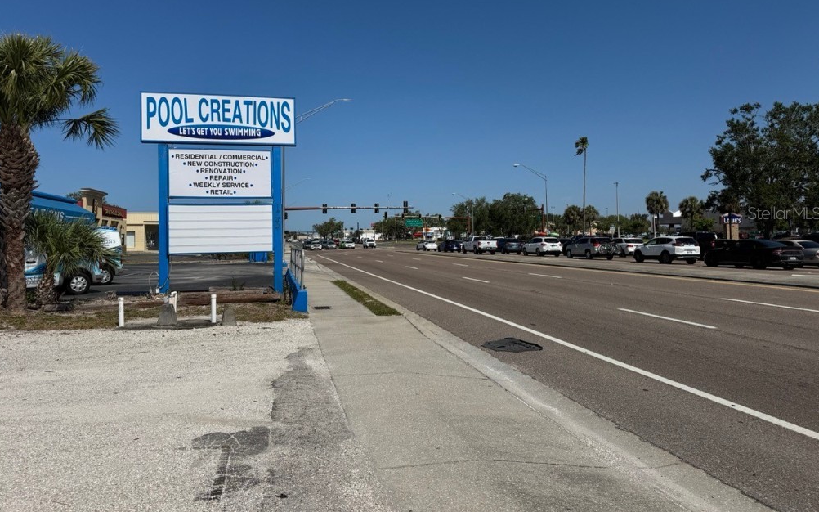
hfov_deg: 70.4
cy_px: 213
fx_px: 580
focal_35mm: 26
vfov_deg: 47.4
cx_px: 406
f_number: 1.78
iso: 80
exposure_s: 1/12346
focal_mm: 6.76
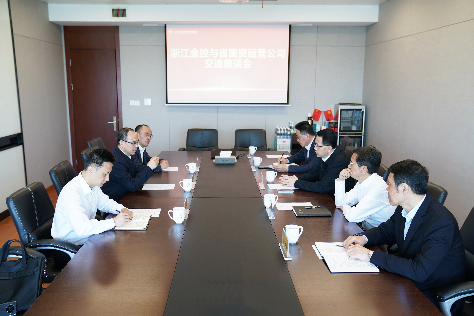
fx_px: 395
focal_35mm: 30
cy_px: 158
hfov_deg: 61.9
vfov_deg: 43.6
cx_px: 237
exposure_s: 1/40
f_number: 3.2
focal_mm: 30
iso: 160
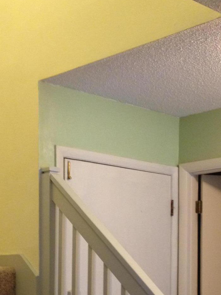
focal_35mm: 75
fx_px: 638
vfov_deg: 25.2
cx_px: 146
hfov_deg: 19.6
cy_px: 267
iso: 200
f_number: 2.4
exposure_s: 1/20
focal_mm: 4.28
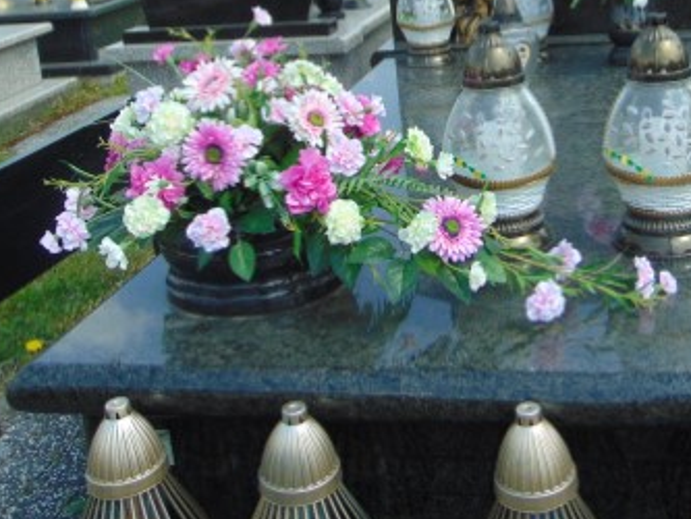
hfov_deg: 39.1
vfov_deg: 29.2
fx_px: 959
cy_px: 66
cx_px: 465
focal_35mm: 48
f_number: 3
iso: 80
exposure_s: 1/640
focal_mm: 4.5
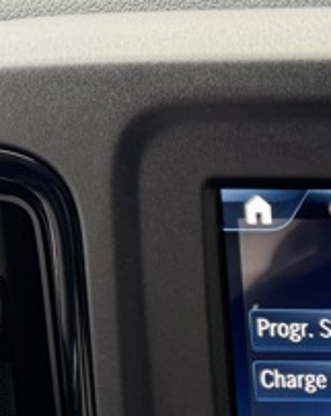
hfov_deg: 13.8
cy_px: 459
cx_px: 678
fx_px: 1141
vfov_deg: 19.7
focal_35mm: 93
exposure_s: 1/128
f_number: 1.78
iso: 200
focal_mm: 6.76
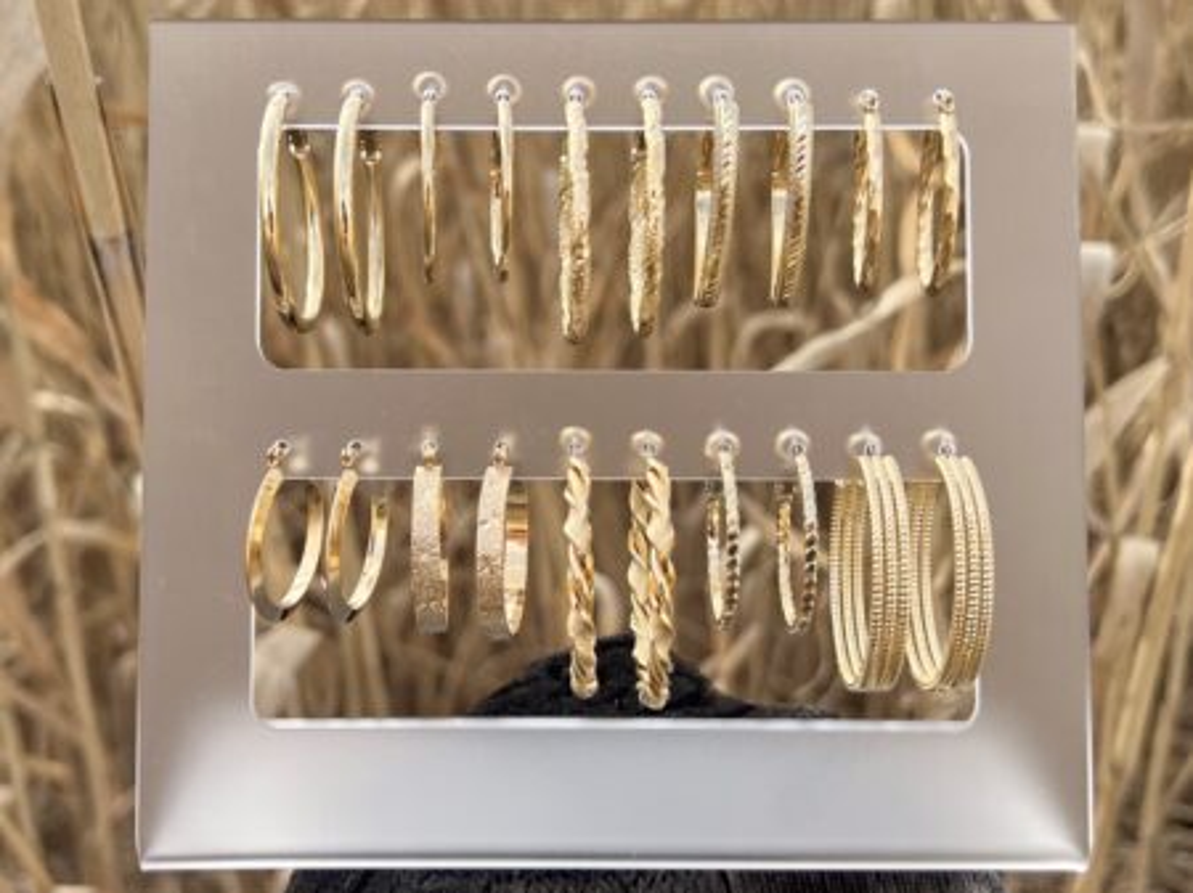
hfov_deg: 67.3
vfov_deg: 53.0
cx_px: 596
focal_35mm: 26
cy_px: 446
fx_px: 896
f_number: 1.5
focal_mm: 5.7
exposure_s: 1/1009
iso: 50
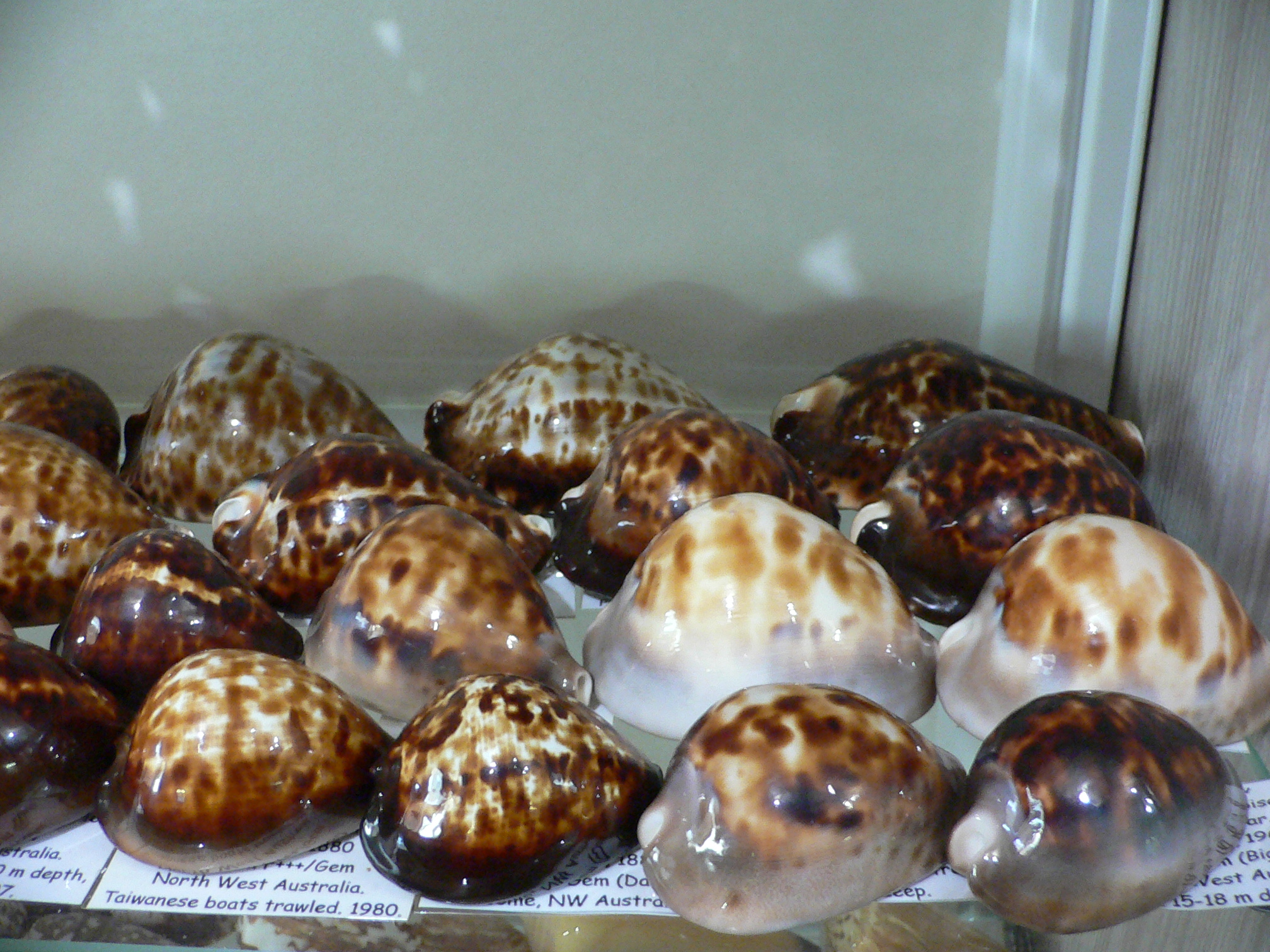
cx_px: 635
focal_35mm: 35
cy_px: 476
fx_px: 1284
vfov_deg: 40.7
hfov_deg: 52.6
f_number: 2.8
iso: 200
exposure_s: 1/4
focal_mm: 4.6
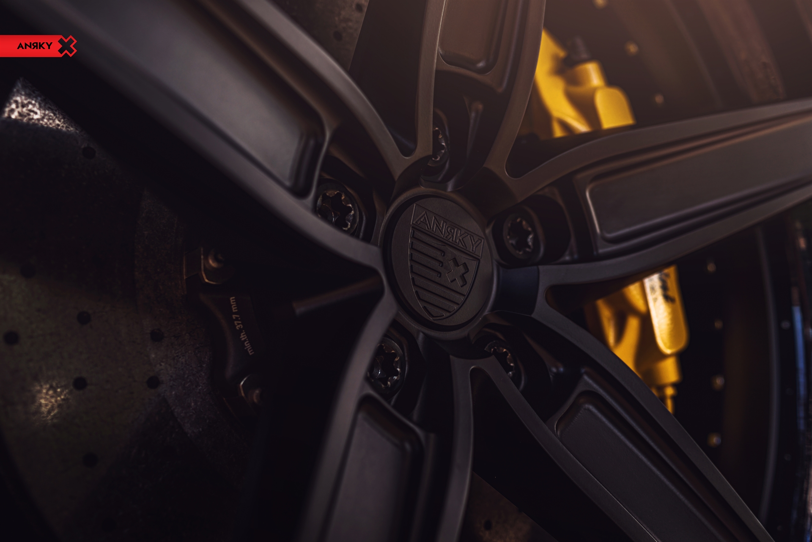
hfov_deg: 54.4
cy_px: 271
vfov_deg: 37.9
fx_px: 790
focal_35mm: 35
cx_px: 406
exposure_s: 1/60
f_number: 2.8
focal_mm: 35
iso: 100
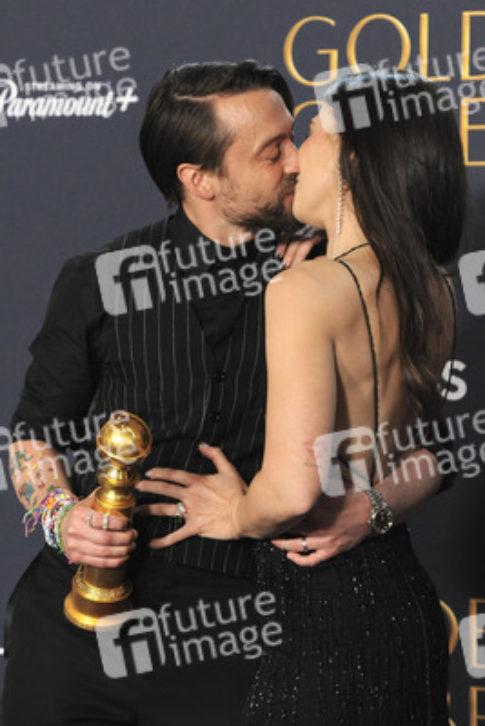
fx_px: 3129
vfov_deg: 13.2
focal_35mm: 155
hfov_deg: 8.9
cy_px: 363
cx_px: 242
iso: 2500
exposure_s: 1/125
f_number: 5
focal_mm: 155
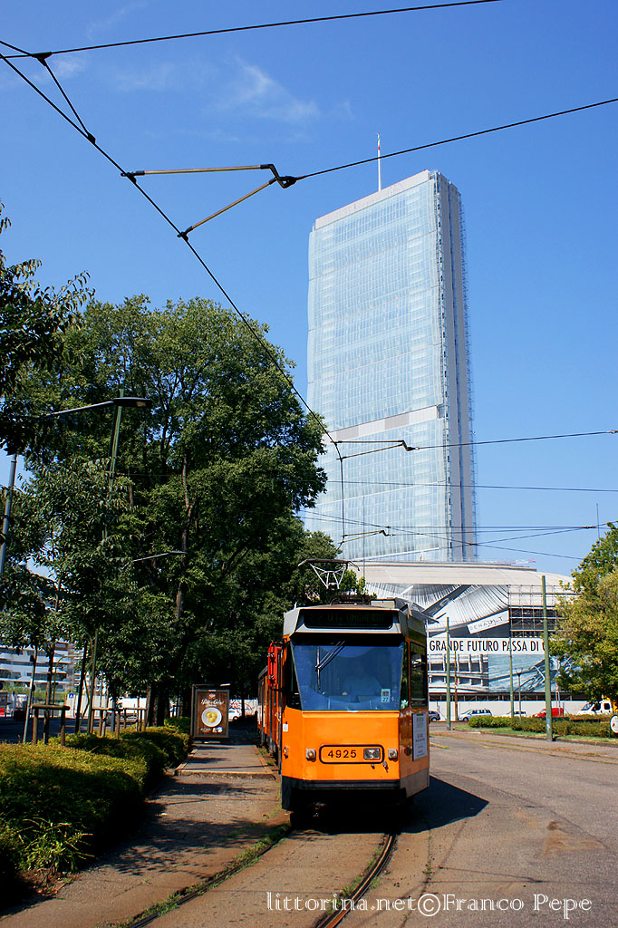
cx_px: 309
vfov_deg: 61.9
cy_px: 464
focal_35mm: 30
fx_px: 773
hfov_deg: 43.6
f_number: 9
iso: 200
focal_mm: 20
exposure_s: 1/500
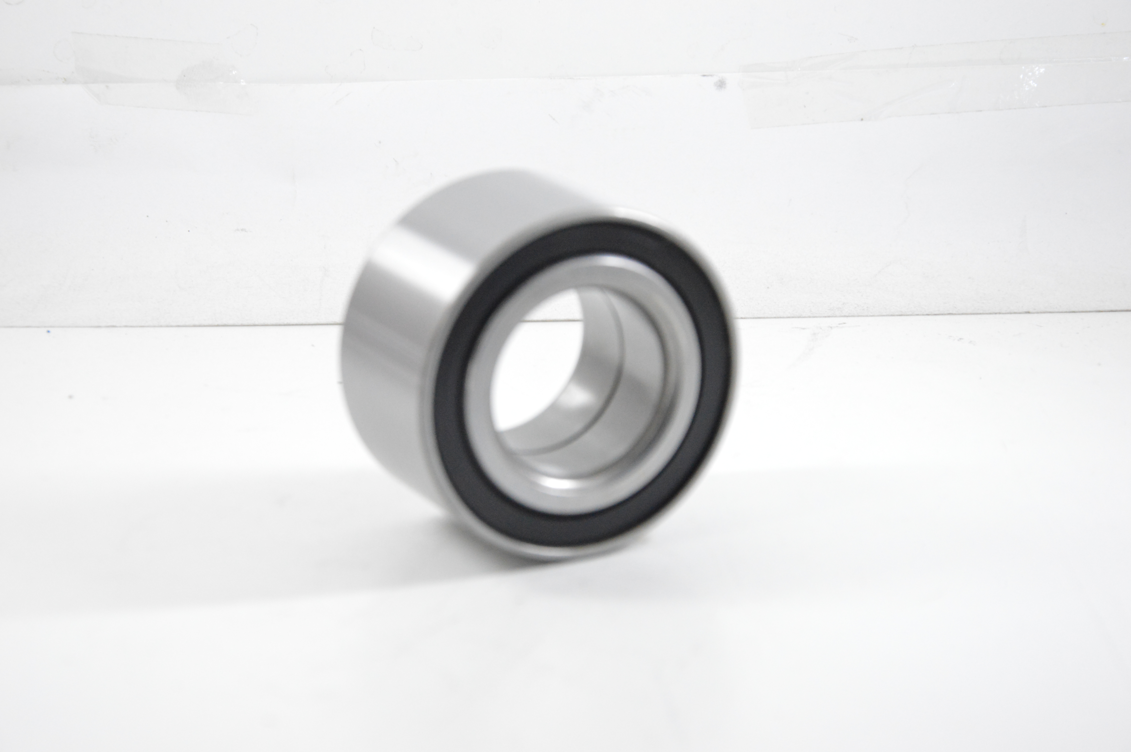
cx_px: 566
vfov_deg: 13.0
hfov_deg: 19.5
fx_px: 3296
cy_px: 376
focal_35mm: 105
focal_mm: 70
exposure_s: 1/100
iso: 3200
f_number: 7.1
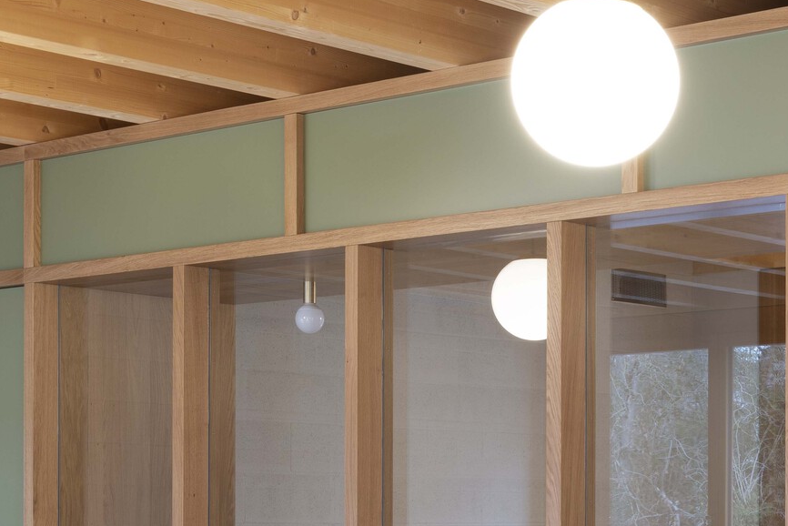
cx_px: 589
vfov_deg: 13.9
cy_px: 539
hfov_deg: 20.9
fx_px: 2124
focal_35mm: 97
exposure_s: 2.5
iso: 100
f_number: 20
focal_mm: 42
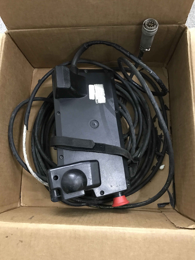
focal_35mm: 28
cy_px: 130
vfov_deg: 63.4
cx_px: 98
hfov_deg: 49.7
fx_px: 210
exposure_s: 1/5
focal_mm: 3.99
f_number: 1.8
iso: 100
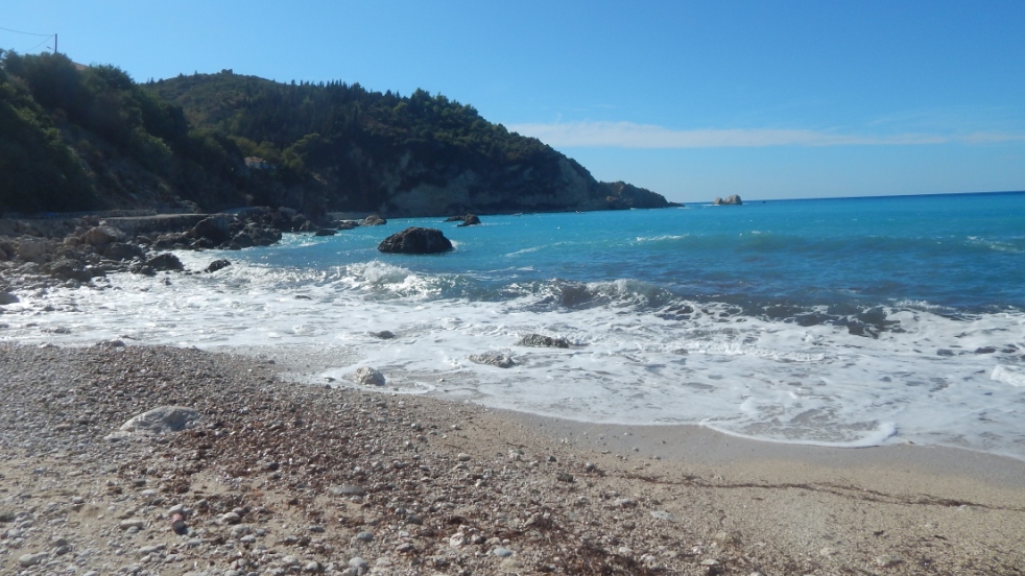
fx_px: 679
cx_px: 492
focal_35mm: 25
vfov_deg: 45.4
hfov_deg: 74.0
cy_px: 203
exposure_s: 1/800
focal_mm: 4
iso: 125
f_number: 6
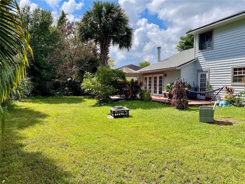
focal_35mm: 26
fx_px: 184
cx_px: 122
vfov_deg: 53.1
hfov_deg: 67.3
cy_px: 92
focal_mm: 4.2
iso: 32
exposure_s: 1/3125
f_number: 1.6
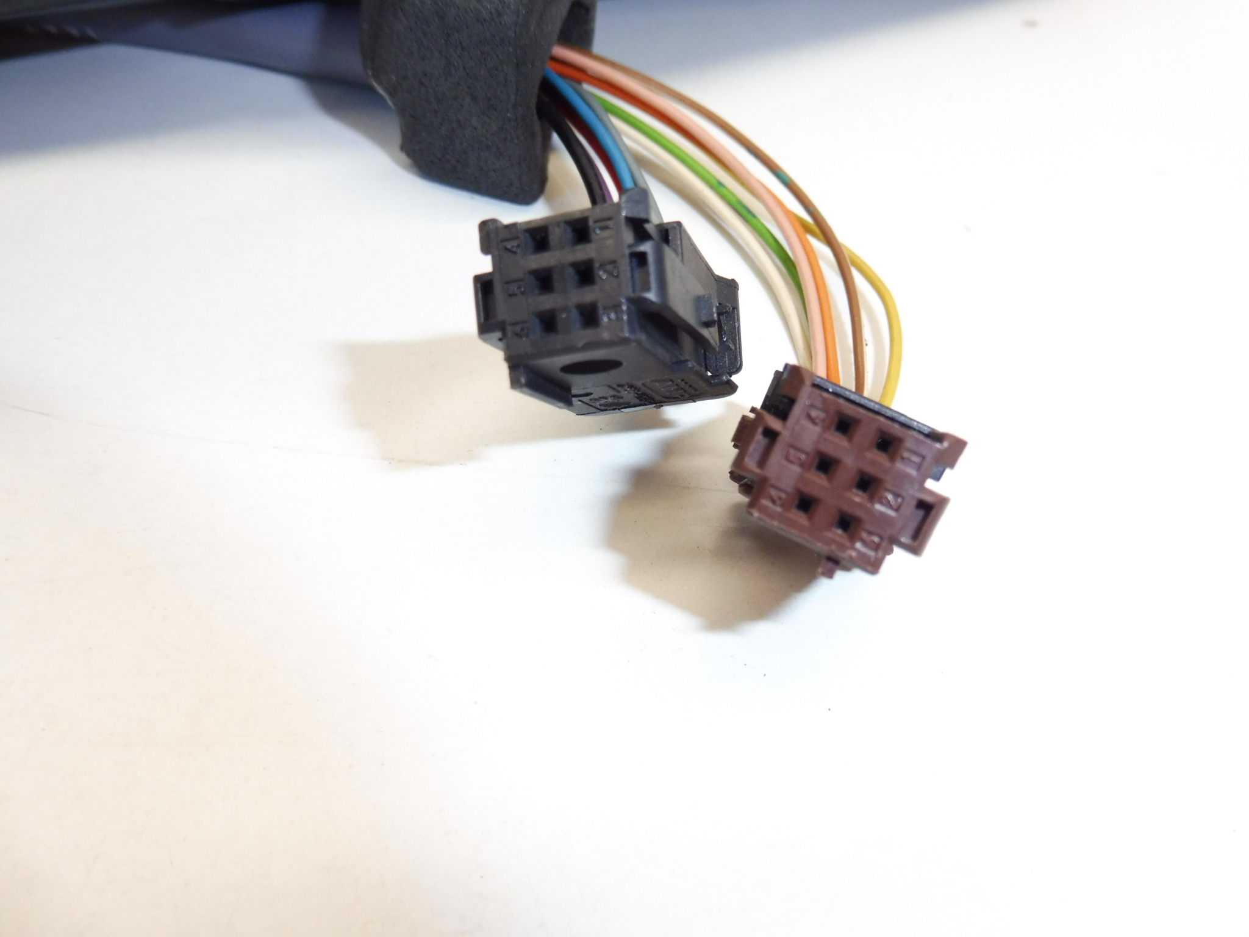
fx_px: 902
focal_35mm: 25
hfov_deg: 69.4
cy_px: 468
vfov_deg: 54.9
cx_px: 624
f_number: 4
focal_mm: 4.4
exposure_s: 1/60
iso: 200
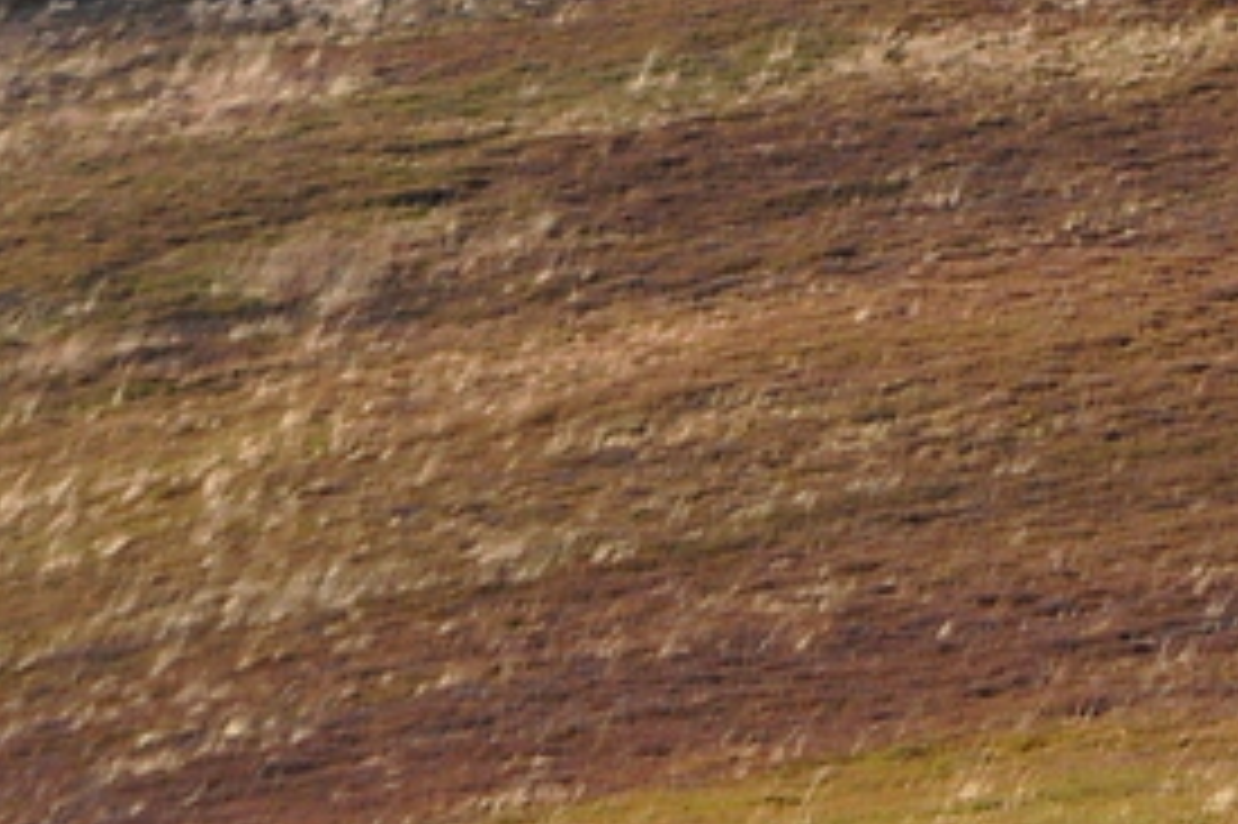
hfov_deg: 4.2
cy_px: -916
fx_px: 16880
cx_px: 1373
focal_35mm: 491
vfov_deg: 2.8
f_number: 7.1
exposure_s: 1/800
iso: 400
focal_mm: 75
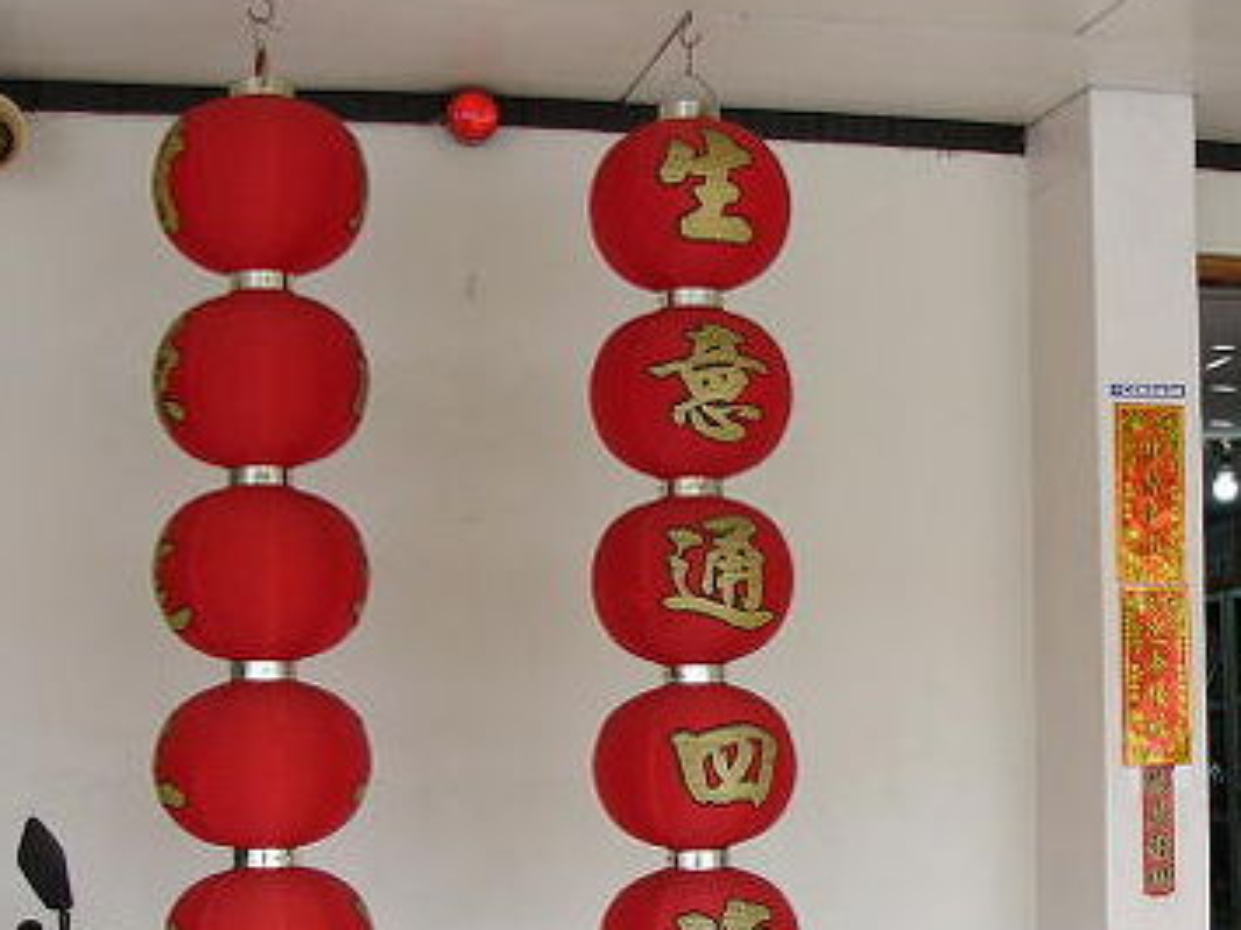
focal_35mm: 66
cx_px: 951
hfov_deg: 28.9
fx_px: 2365
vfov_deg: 21.9
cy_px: 750
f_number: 2.8
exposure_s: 1/60
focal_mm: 6
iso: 75
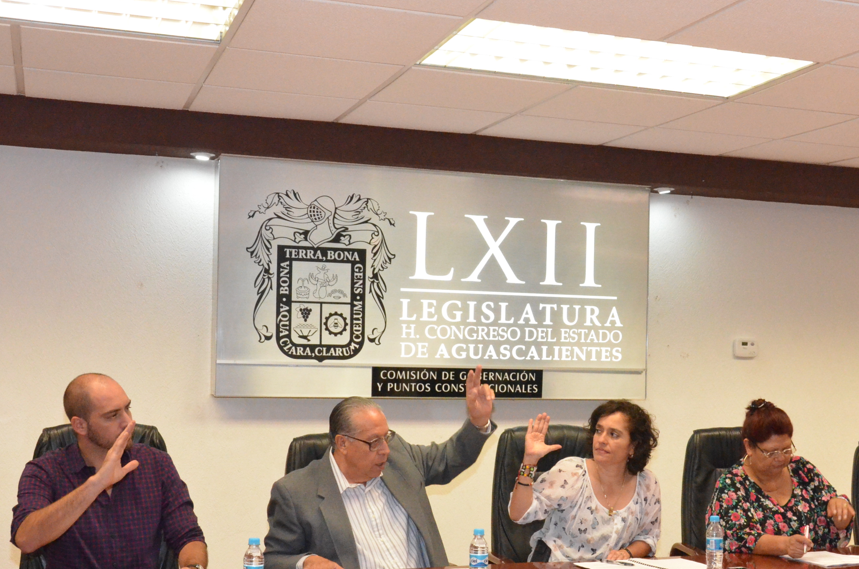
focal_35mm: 51
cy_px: 358
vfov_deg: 26.3
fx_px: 1214
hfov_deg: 38.7
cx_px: 535
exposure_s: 1/100
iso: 6400
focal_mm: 26
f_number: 11
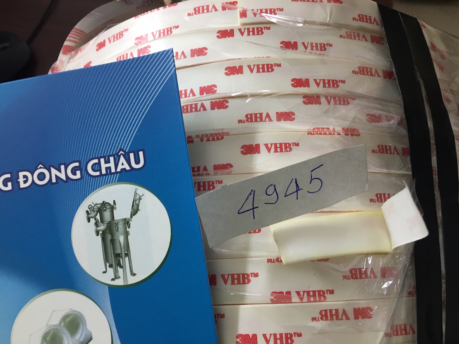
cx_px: 230
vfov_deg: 48.2
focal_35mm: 29
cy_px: 172
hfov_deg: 61.7
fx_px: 385
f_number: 2.2
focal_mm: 4.15
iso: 64
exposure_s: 1/17
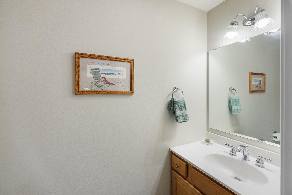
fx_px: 130
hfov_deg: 96.7
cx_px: 146
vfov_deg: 73.7
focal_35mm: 16
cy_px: 98
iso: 320
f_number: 7.1
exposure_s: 1/4
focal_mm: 16
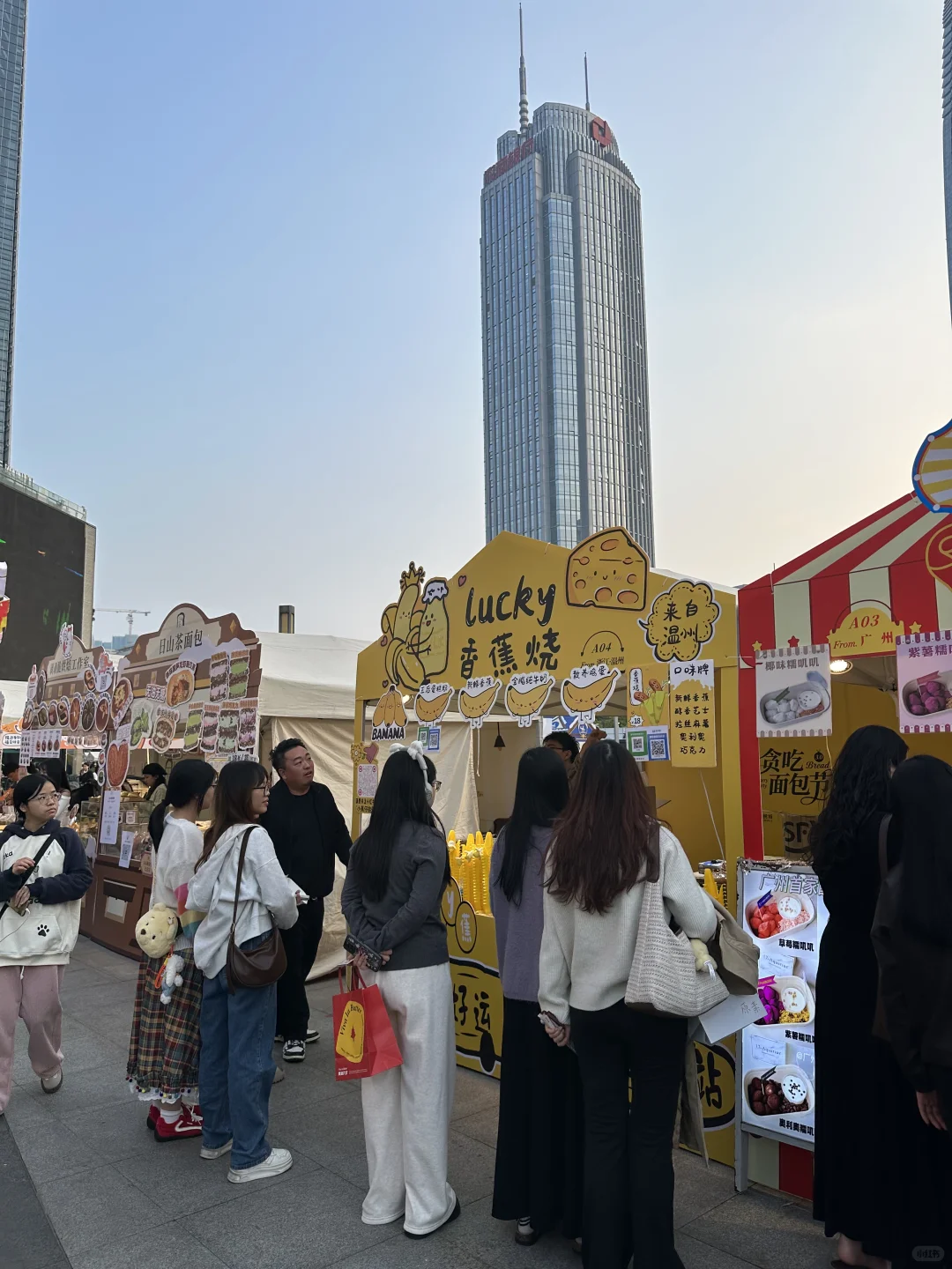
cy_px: 634
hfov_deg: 56.8
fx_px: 880
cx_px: 476
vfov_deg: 71.6
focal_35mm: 24
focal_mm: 6.86
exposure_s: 1/1183
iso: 80
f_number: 1.78
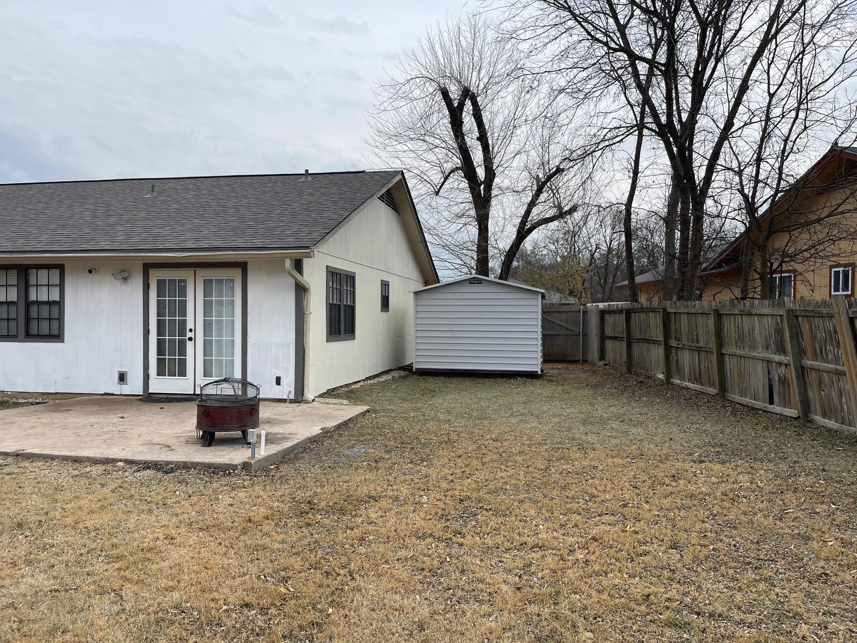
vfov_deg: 53.1
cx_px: 428
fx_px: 644
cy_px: 322
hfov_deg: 67.3
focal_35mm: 26
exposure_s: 1/3165
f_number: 1.6
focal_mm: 5.1
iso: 32
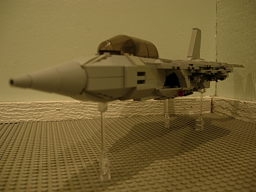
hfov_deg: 51.4
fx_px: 266
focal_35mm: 36
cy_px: 96
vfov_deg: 39.7
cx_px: 128
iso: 61
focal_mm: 7.5
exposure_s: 1/4
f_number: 2.7
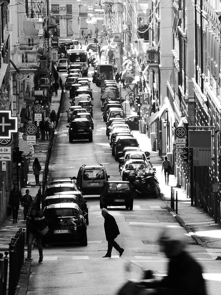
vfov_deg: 4.4
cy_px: 147
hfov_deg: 3.3
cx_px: 111
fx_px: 3848
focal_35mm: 452
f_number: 5
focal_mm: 60.8
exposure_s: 1/100
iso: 100
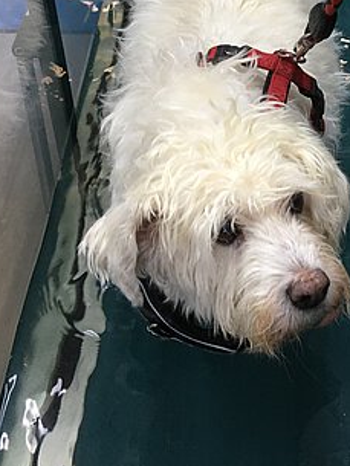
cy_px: 104
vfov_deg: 33.0
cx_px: 298
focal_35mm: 57
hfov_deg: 25.1
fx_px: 768
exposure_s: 1/33
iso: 50
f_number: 2.2
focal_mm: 4.15
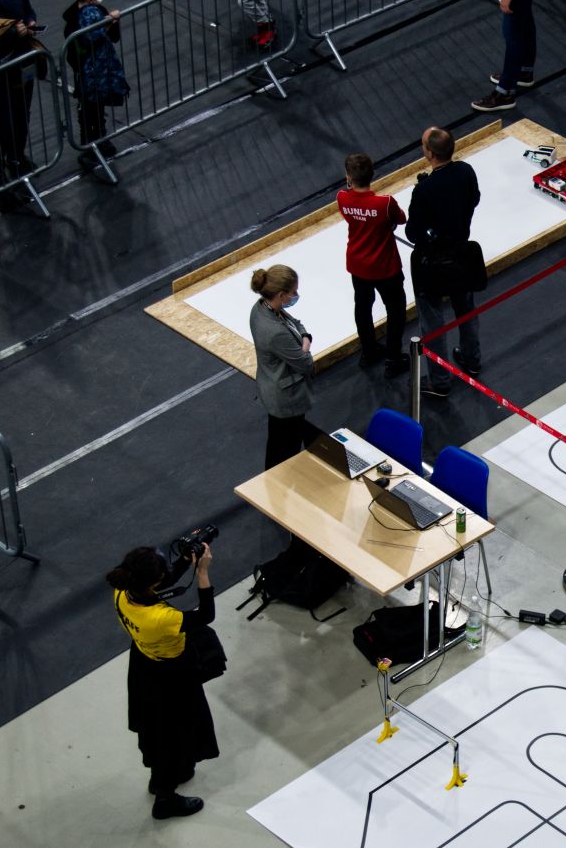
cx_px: 577
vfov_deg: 20.1
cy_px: 424
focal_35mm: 102
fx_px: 2398
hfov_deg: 13.3
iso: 800
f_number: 5.3
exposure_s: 1/320
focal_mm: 45
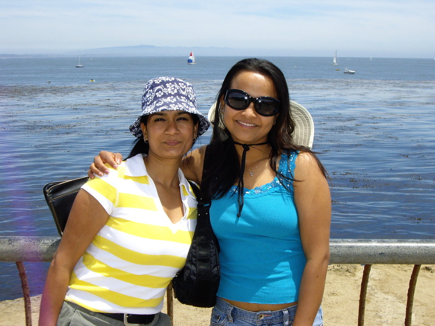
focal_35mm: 55
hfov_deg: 34.9
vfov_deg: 26.6
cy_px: 163
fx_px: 691
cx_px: 218
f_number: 5.2
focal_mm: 9
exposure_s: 1/500
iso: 100
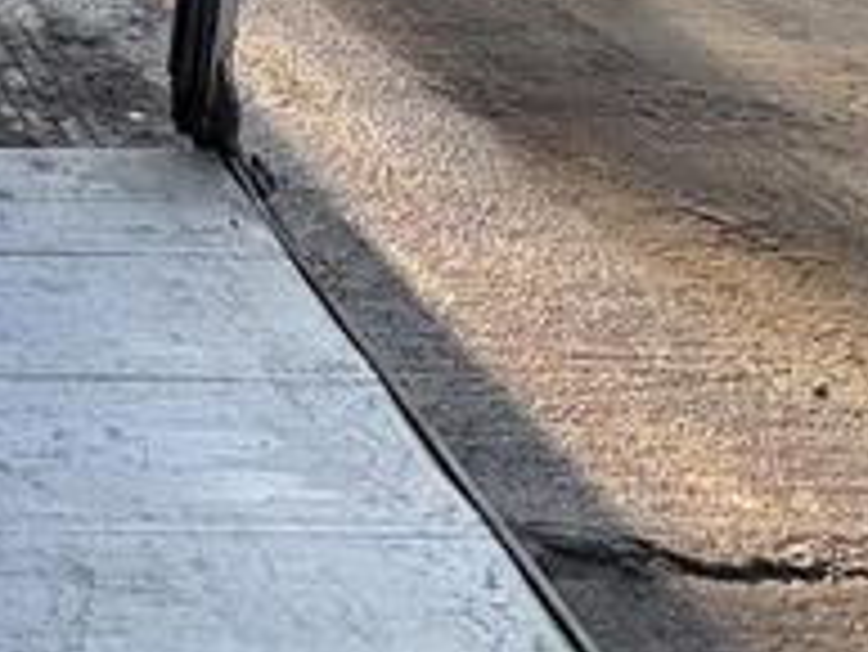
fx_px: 1631
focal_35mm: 65
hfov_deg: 21.9
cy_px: -387
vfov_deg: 19.2
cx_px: -589
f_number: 2.2
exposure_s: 1/202
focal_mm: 2.22
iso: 40
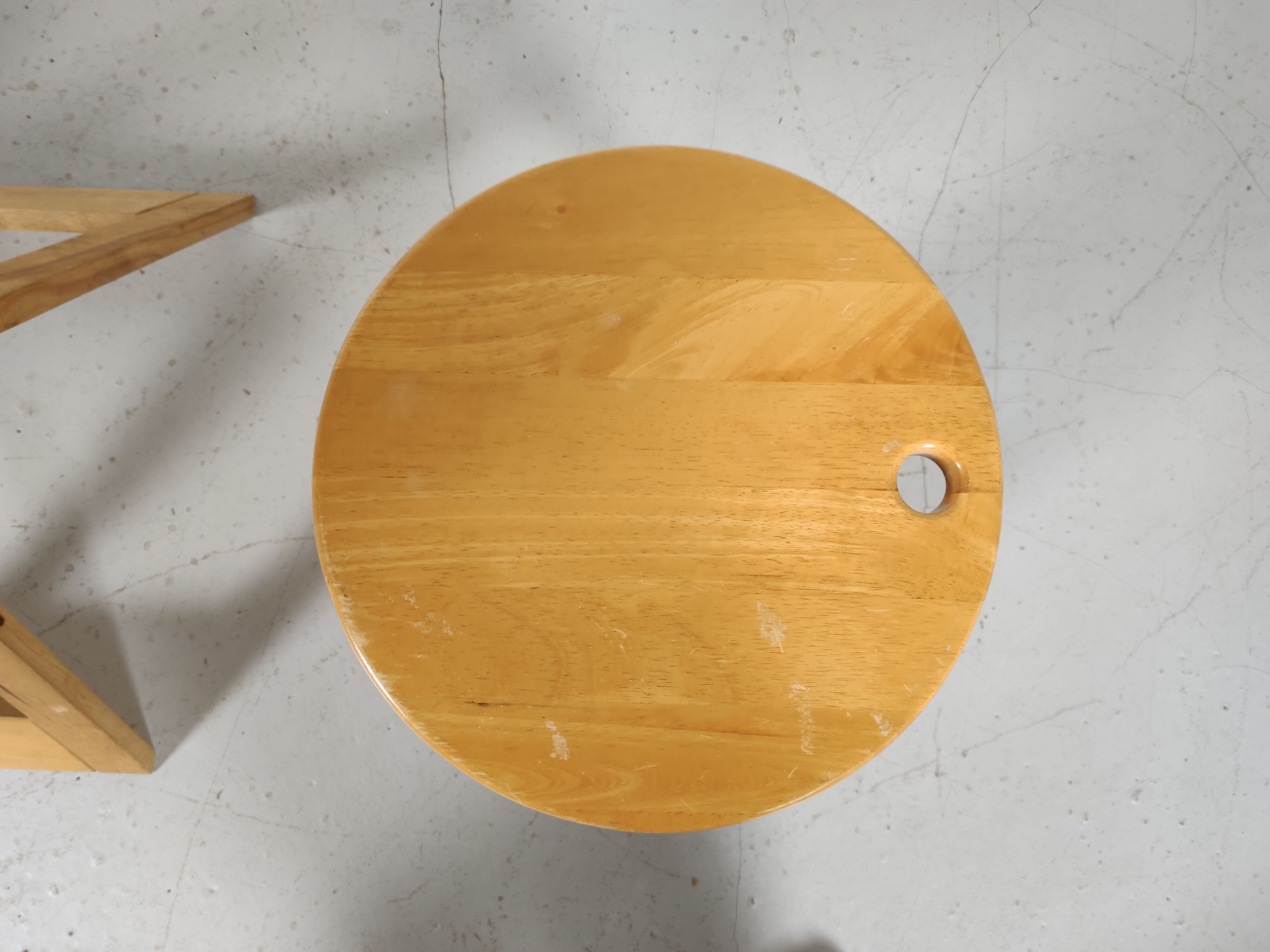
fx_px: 991
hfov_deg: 65.3
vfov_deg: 51.4
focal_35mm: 27
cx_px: 635
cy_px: 476
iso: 344
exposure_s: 1/100
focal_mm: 4.75
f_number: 1.75
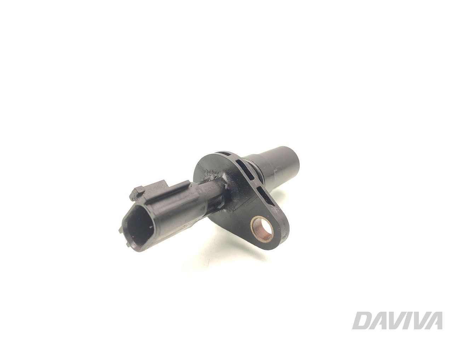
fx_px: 314
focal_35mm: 24
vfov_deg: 56.8
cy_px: 170
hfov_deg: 71.6
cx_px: 226
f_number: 1.89
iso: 250
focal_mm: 5.89
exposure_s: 1/100
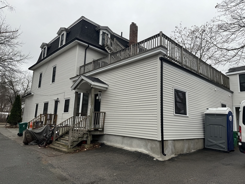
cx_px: 122
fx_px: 170
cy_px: 92
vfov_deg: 56.8
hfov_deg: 71.6
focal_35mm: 24
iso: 80
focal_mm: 6.76
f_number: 1.78
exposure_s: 1/707
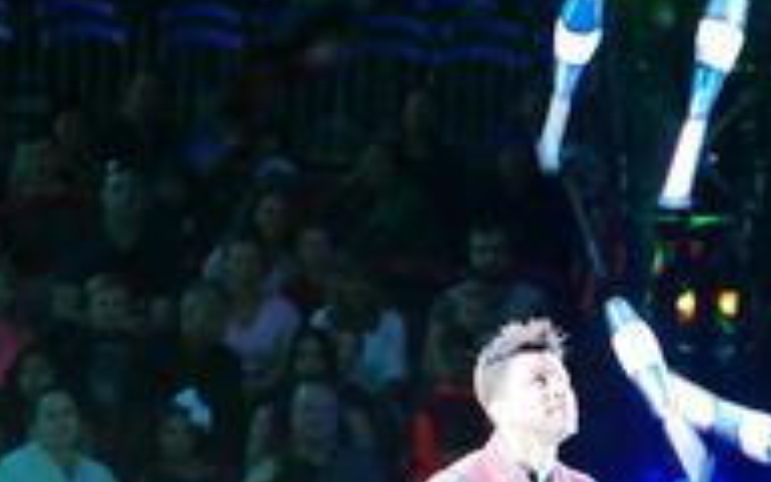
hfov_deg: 9.3
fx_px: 4707
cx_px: 727
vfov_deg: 5.8
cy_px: 566
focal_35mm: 224
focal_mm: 45
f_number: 1.8
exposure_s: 1/100
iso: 640
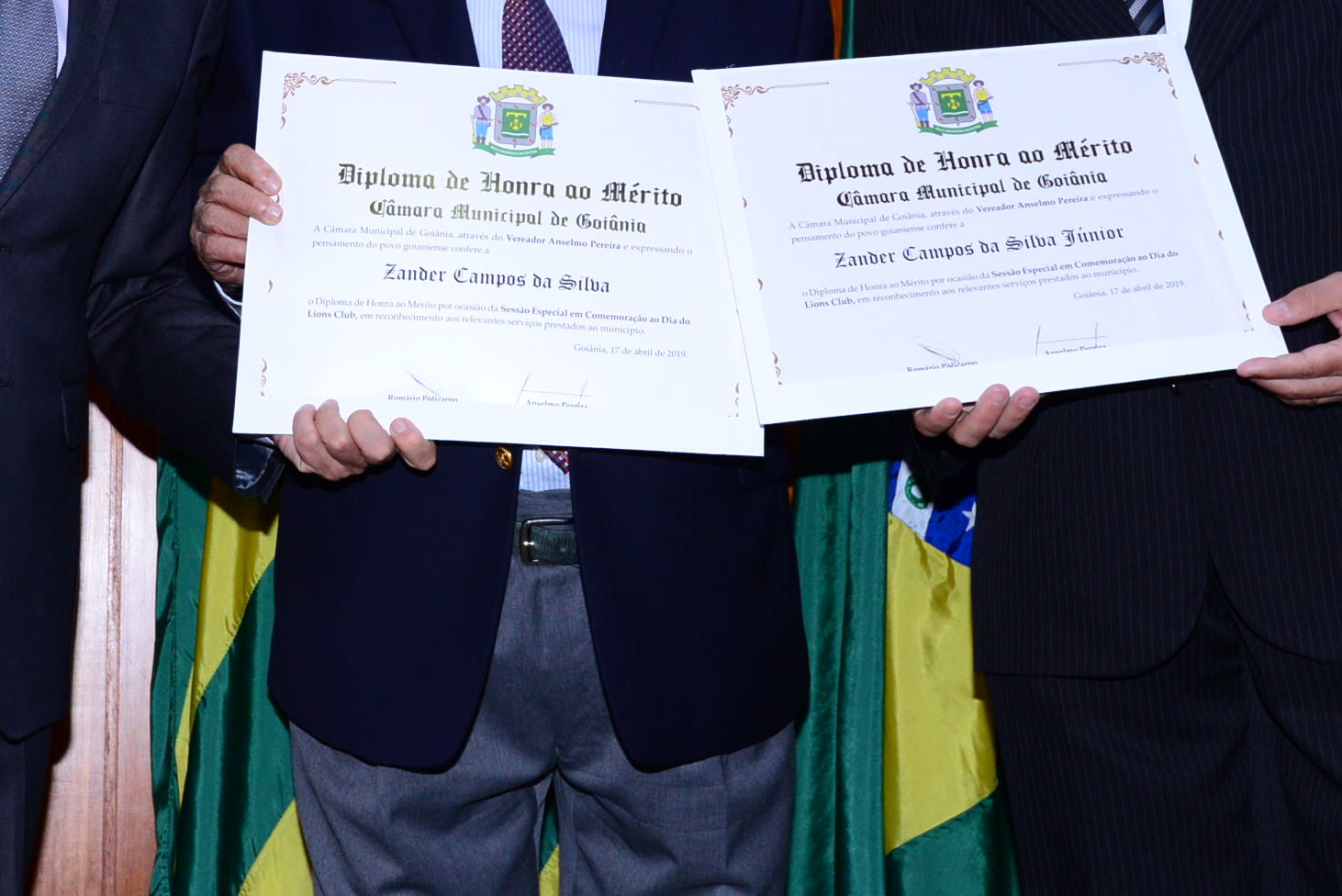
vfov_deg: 18.7
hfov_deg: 28.0
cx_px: 512
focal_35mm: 72
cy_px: 149
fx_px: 2685
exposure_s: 1/125
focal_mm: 35
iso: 1600
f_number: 5.6
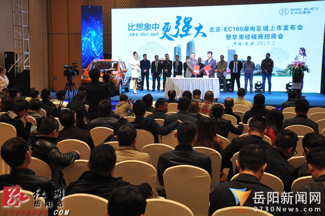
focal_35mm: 48
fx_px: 433
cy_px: 108
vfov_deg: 28.0
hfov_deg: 41.2
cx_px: 162
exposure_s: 1/60
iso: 500
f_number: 4.2
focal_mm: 32
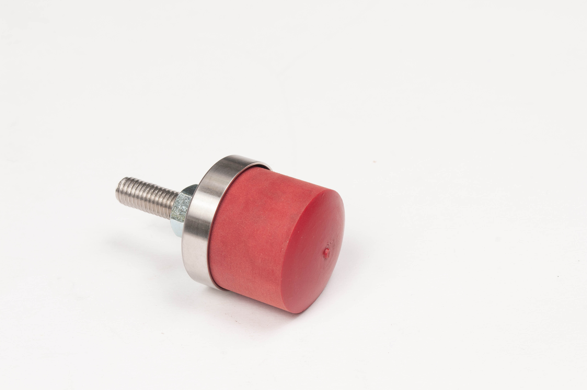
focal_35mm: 78
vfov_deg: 17.4
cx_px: 294
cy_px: 195
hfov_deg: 26.0
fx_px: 1270
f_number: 13
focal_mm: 52
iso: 200
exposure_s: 1/60
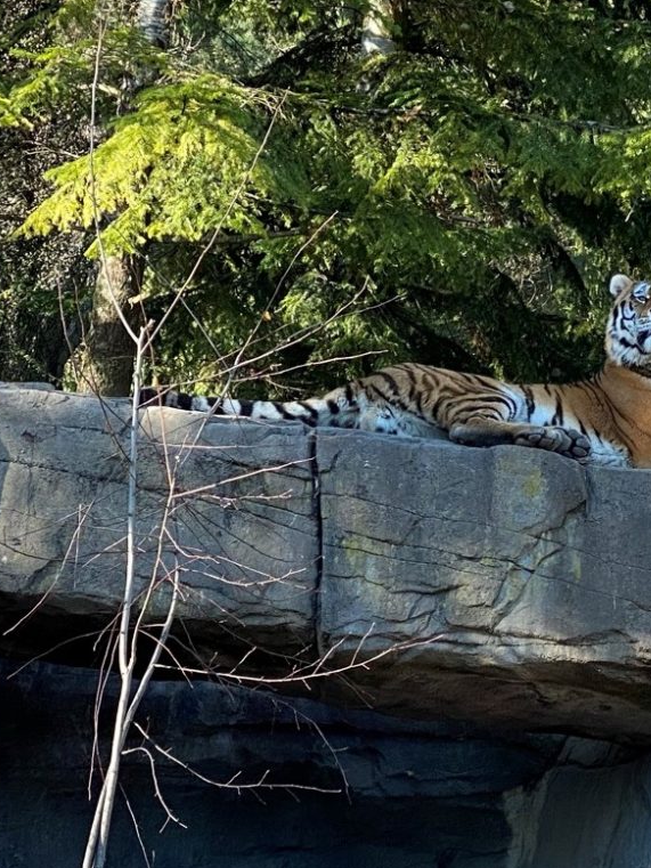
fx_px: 1755
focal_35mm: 70
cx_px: 567
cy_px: 436
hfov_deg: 20.6
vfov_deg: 27.8
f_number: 2
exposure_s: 1/148
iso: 20
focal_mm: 6
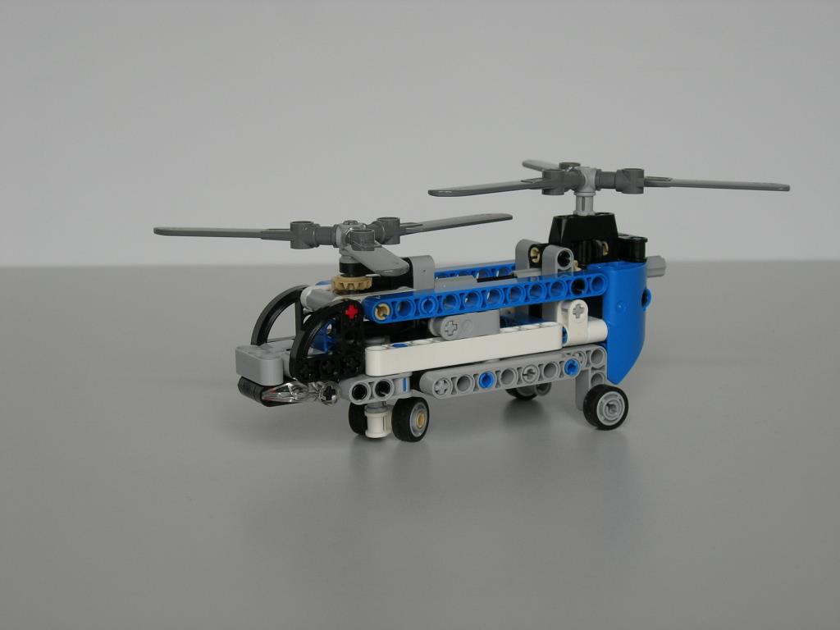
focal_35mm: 72
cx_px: 420
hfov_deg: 27.0
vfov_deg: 20.4
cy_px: 315
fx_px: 1747
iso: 64
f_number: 3.7
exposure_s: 1/7.5
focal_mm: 14.9
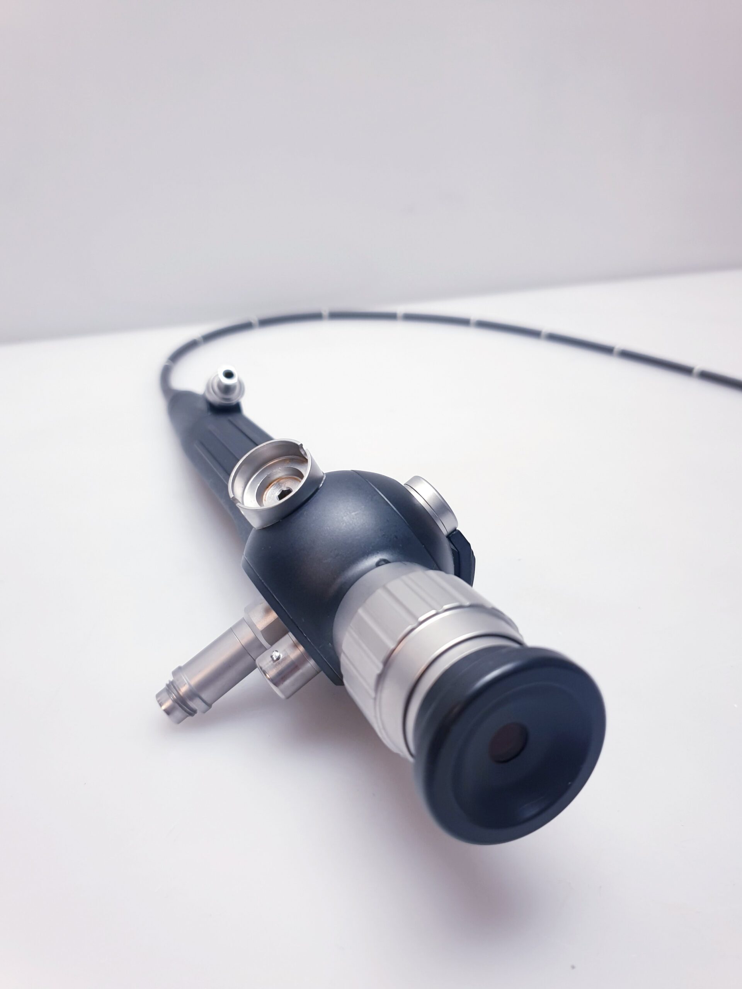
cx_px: 371
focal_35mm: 26
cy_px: 494
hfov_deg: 53.1
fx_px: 743
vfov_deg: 67.3
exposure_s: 1/100
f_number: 2.4
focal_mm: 4.3
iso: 64
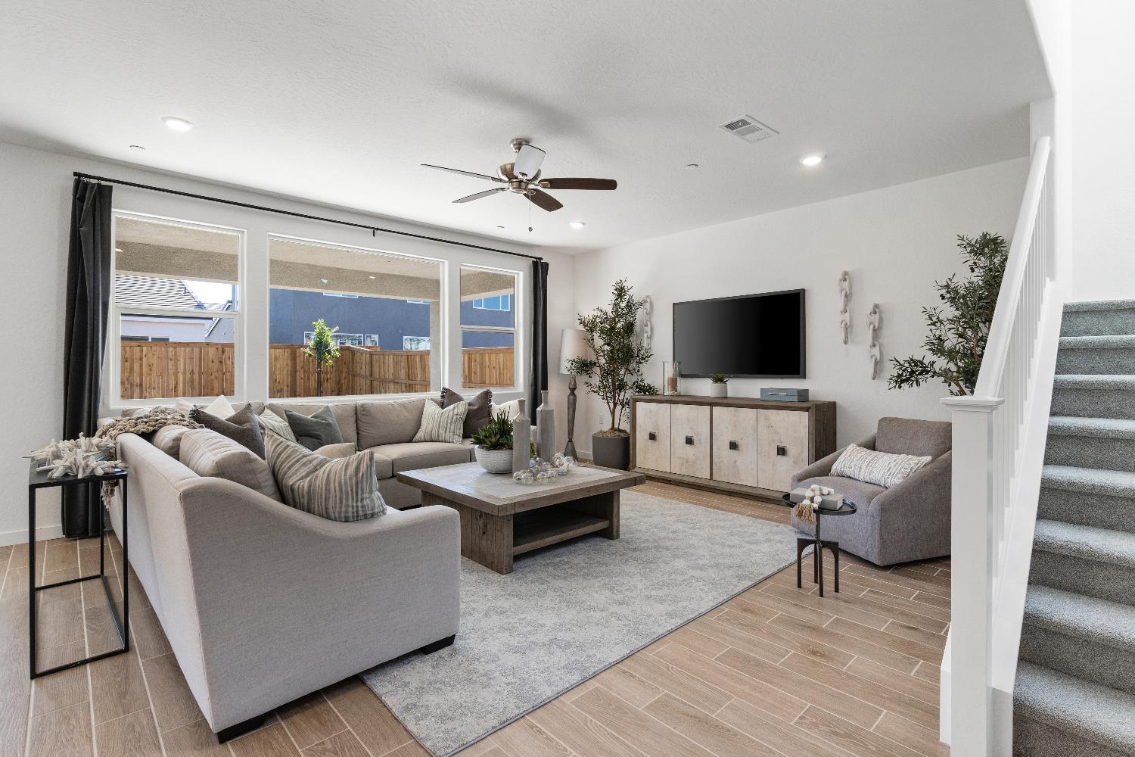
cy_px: 378
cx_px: 568
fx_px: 520
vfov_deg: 72.1
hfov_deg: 95.0
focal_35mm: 16
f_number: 9
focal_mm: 11
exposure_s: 1/10
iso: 250
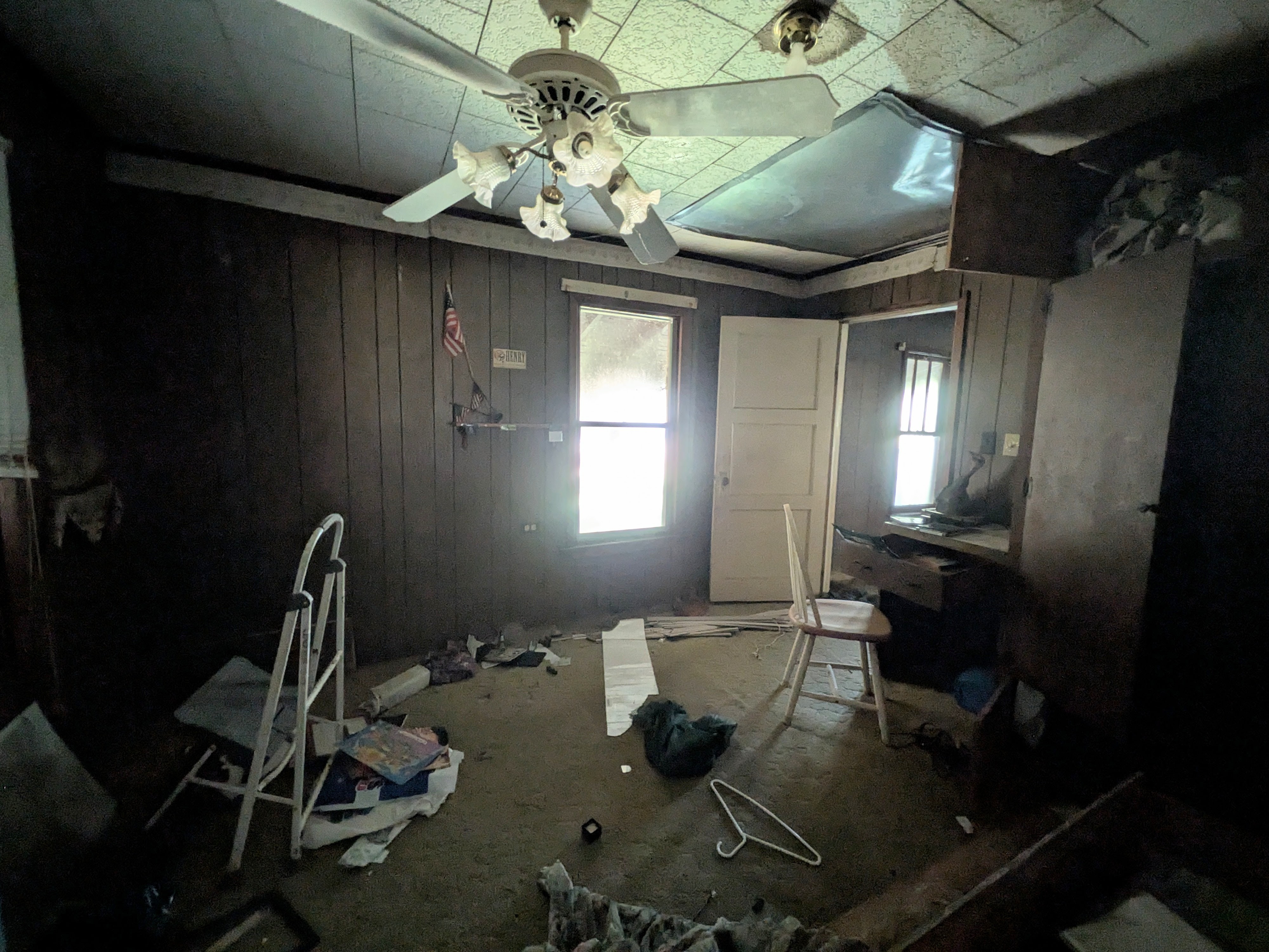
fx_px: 513
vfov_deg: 85.7
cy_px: 476
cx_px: 634
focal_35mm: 14
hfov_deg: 102.1
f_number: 2.2
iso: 250
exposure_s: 1/14.9
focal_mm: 1.85
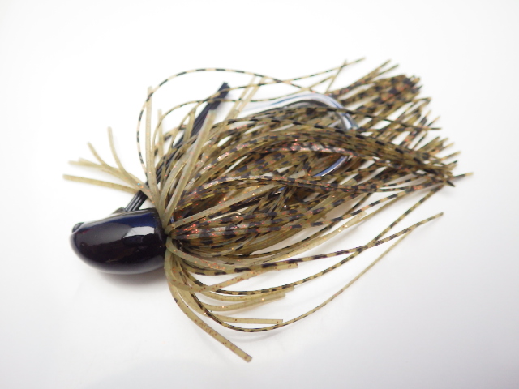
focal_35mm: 31
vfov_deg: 45.4
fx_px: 465
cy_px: 194
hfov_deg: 58.4
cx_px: 260
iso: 320
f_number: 2.3
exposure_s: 1/45
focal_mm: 5.5
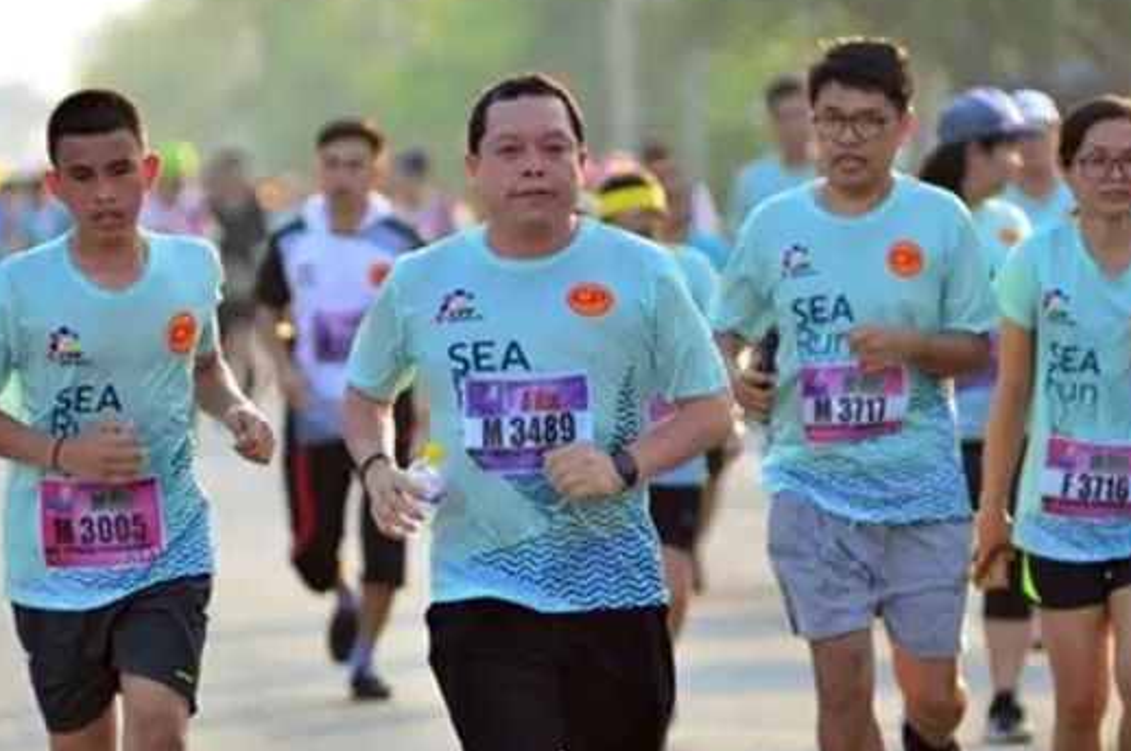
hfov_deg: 4.6
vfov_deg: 3.0
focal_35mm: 452
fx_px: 14182
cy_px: 534
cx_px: 443
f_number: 4
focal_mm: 200
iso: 100
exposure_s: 1/250
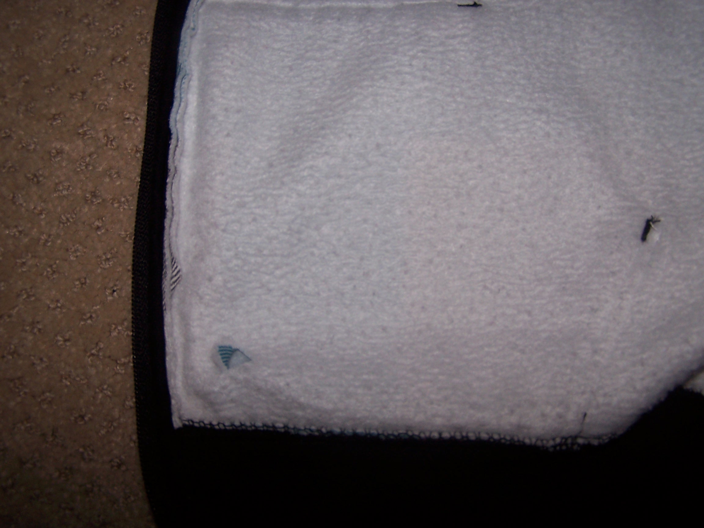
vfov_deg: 37.7
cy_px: 264
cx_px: 352
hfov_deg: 49.0
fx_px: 773
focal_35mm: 38
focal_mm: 6.3
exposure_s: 1/60
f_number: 2.8
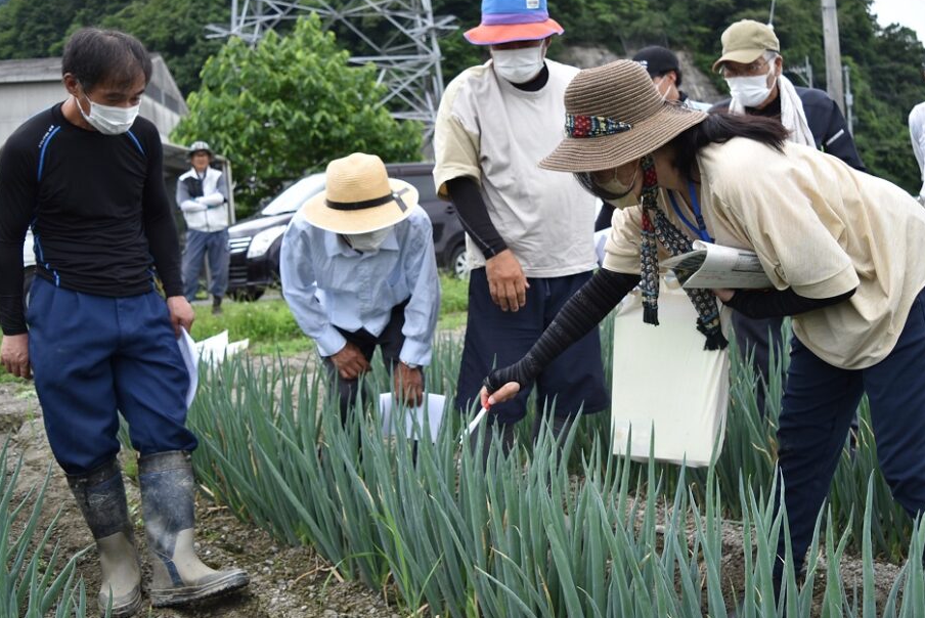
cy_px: 269
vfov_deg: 38.9
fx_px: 874
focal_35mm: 34
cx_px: 519
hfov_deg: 55.6
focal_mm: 20
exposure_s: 1/400
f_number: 4.5
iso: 200
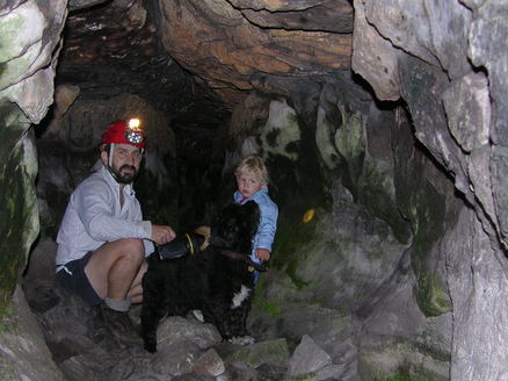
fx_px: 939
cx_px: 223
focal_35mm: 64
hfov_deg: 30.3
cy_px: 200
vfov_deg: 22.9
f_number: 2.8
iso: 100
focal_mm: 8.9
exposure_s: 1/60.1
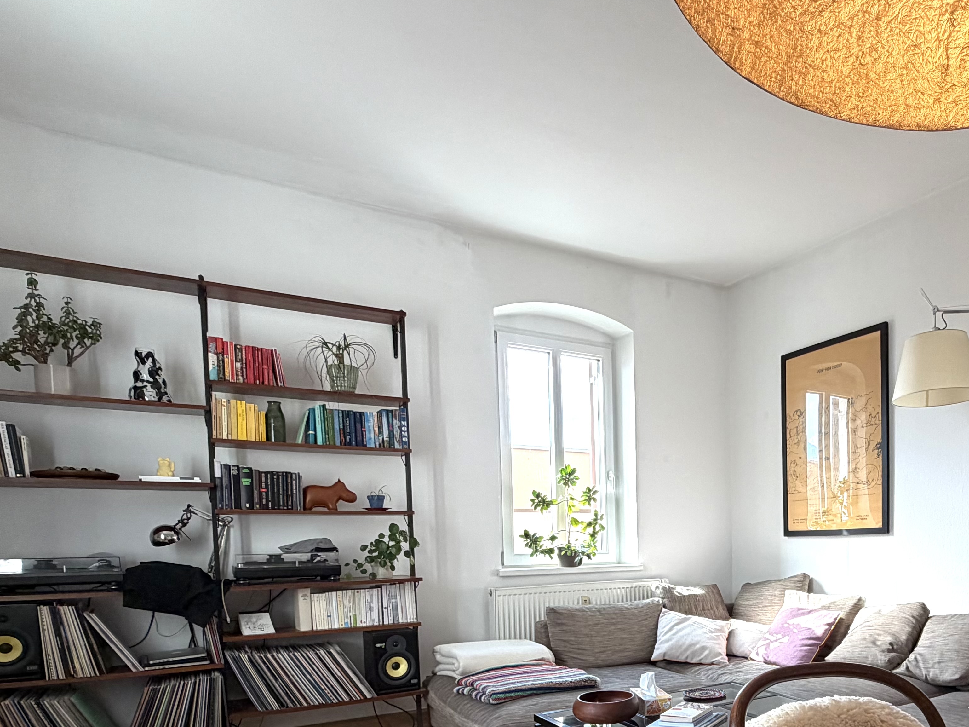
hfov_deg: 64.5
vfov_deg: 50.1
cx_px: 688
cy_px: 575
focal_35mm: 26
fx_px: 728
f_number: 2.2
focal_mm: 2.22
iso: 125
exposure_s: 1/121
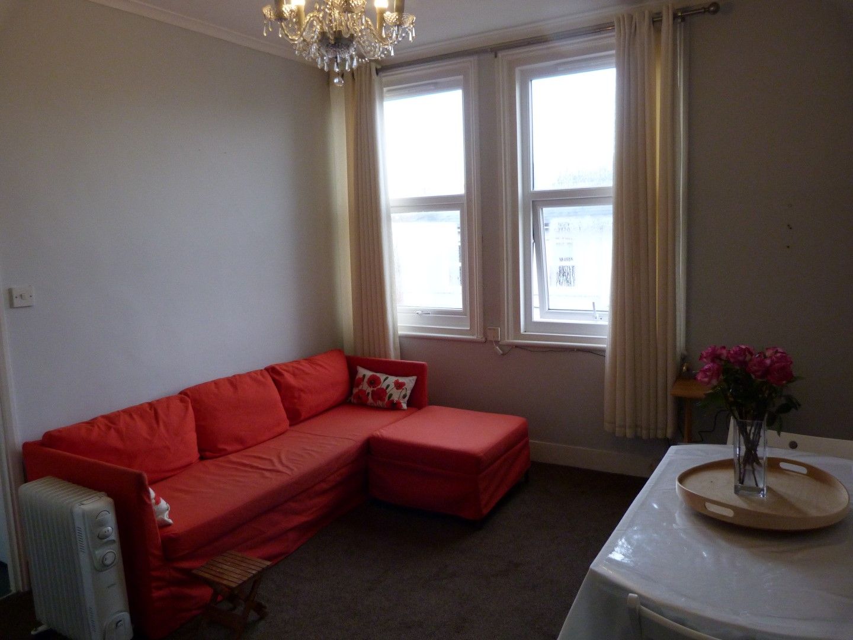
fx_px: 616
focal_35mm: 25
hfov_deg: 69.4
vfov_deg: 54.9
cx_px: 426
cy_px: 320
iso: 250
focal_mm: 4.5
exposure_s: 1/60
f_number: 2.8
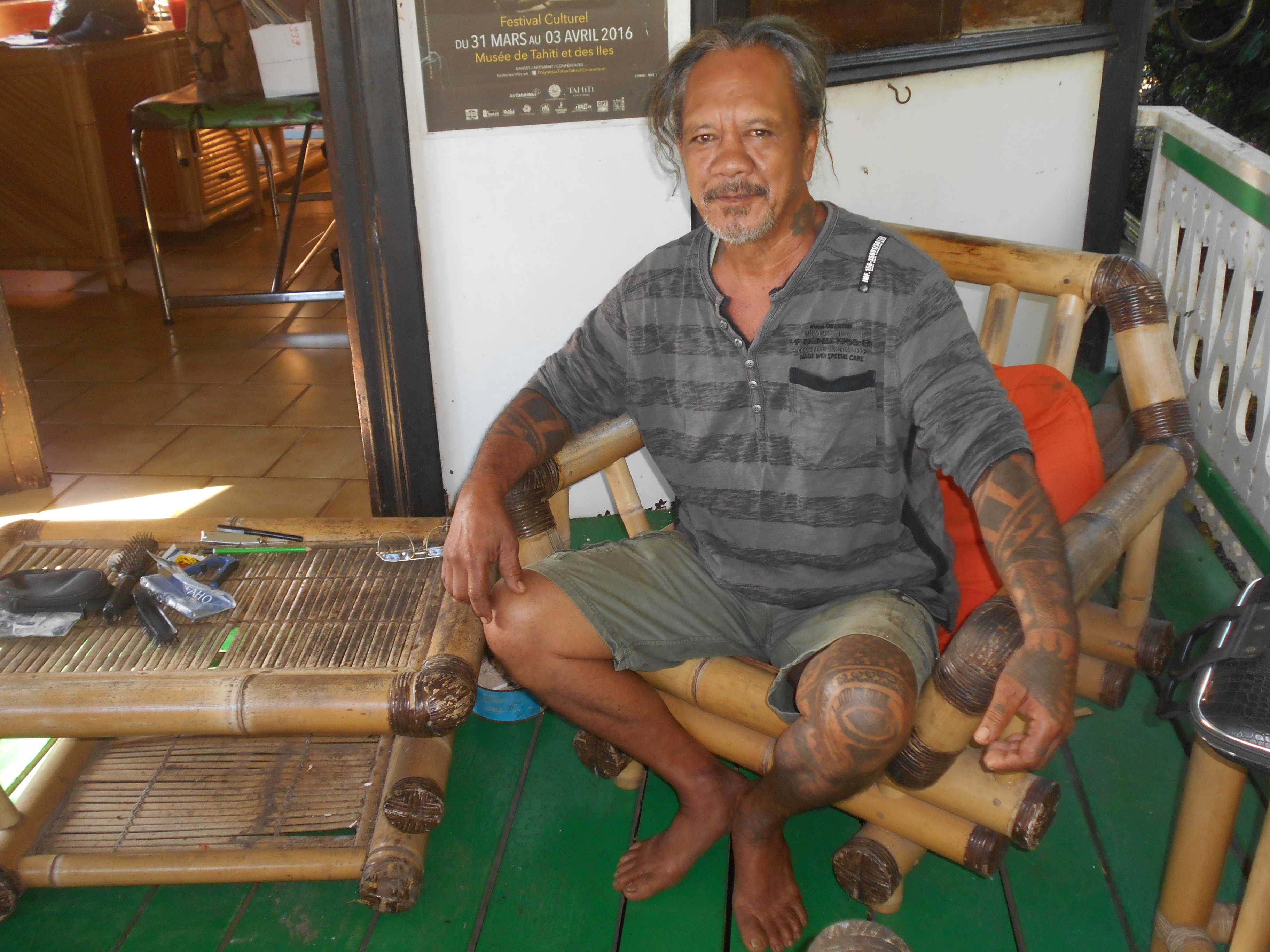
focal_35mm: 34
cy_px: 476
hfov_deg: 54.0
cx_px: 635
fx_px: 1247
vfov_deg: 41.8
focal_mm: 5.8
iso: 200
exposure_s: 1/30
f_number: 3.6
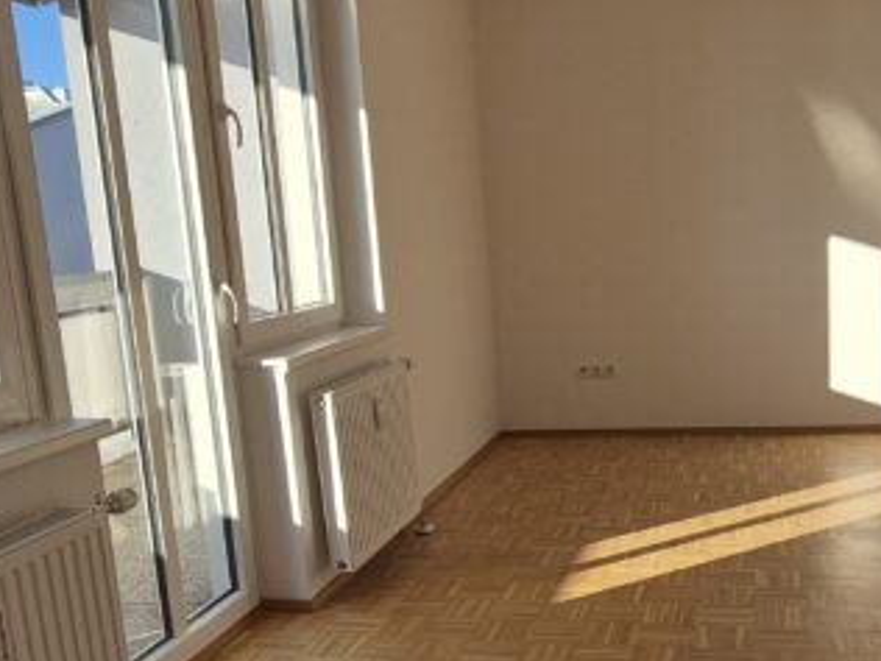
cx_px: 474
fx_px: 942
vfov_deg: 38.3
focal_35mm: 37
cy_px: 425
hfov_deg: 50.1
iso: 50
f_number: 2.2
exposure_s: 1/736
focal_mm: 2.2
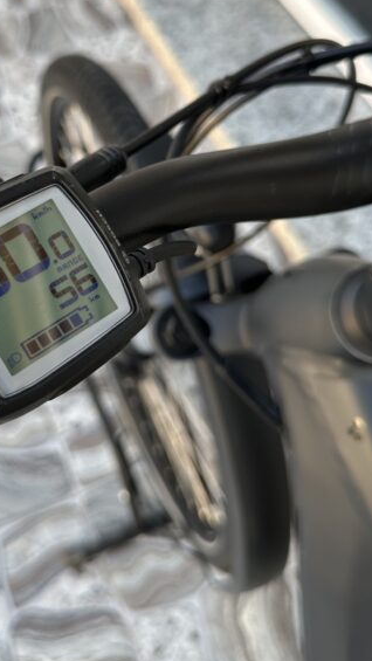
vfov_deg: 53.5
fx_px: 649
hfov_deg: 31.4
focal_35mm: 37
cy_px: 255
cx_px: 94
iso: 80
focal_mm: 6.86
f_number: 1.78
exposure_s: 1/264
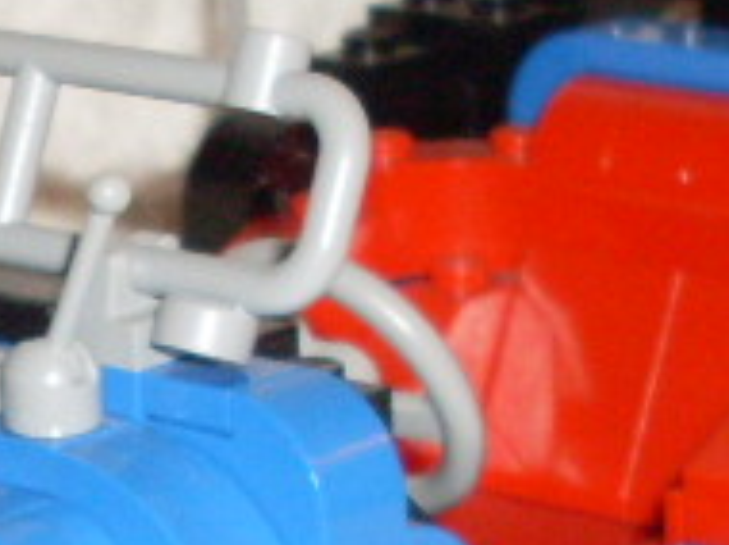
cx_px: -92
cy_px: 618
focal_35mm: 205
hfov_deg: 9.6
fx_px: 4312
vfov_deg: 7.2
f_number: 2.8
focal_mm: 6.3
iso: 100
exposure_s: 1/45
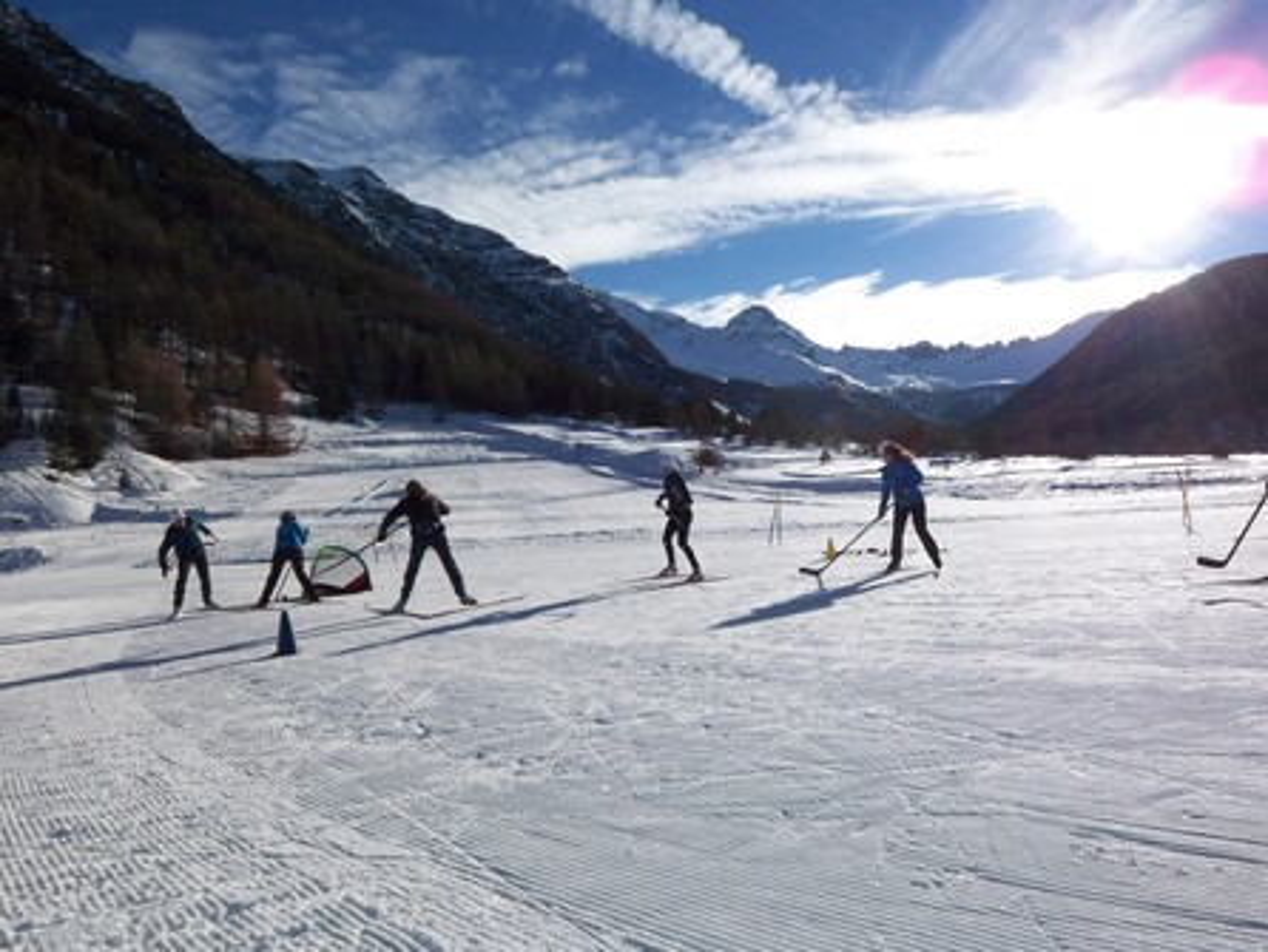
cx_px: 634
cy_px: 476
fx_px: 843
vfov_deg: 58.9
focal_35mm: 23
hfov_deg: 73.9
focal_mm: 3.8
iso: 50
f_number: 5.6
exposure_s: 1/640
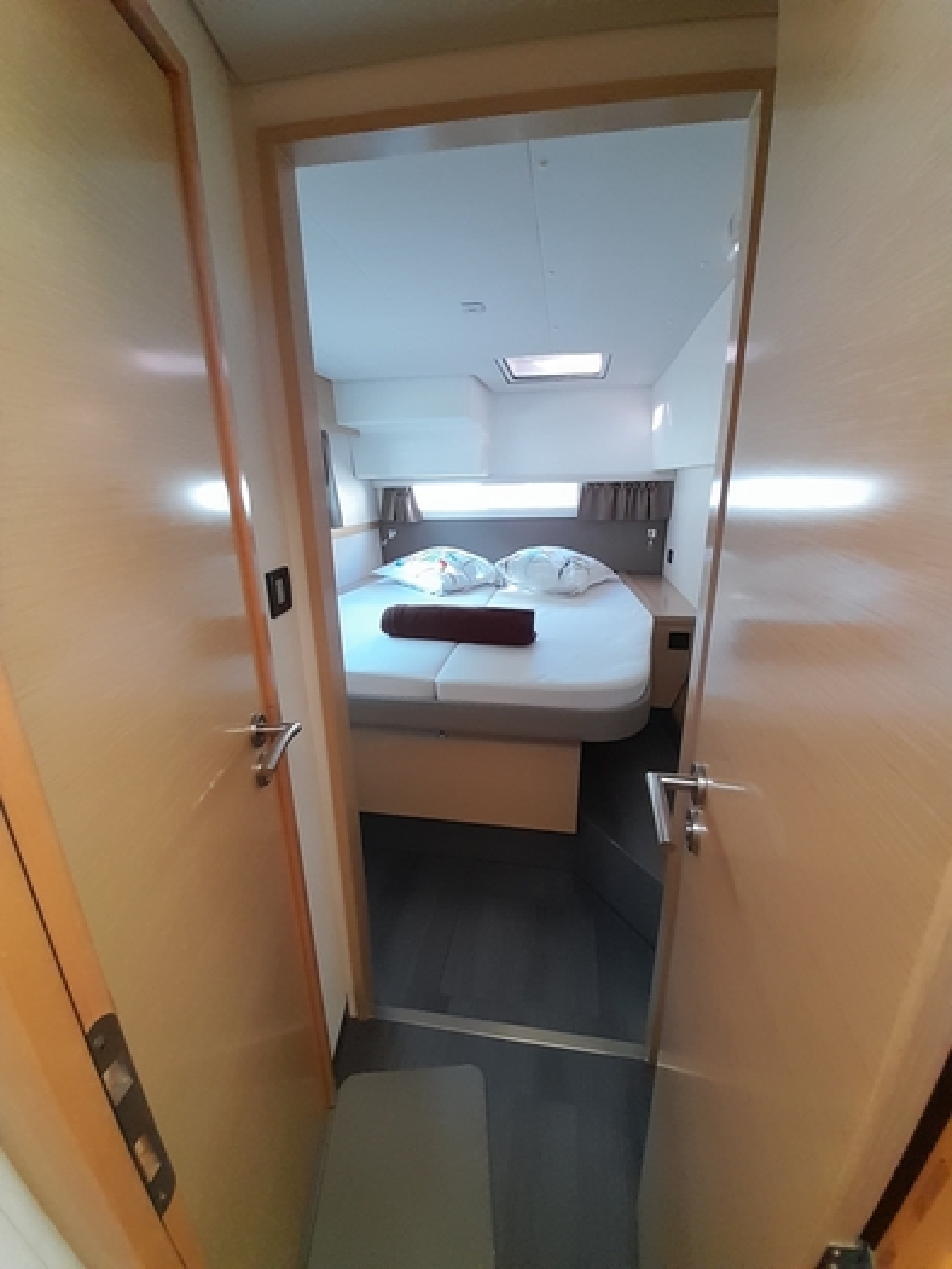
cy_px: 634
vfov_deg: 106.2
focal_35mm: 13
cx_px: 476
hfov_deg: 89.9
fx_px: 477
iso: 200
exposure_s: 1/33
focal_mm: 1.13
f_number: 2.2
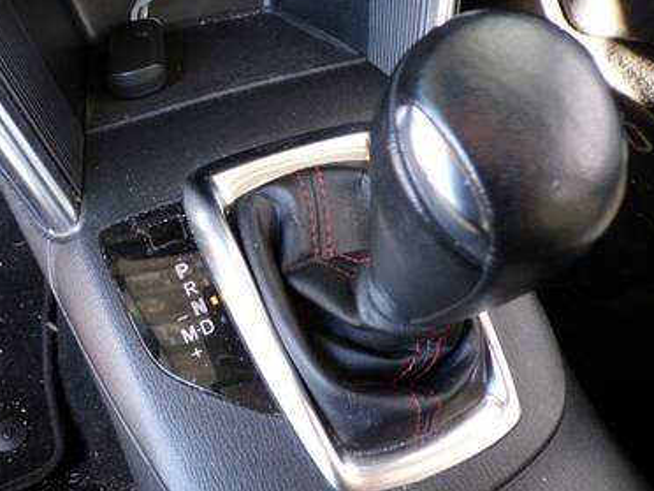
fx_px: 586
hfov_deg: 58.1
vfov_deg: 45.4
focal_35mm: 31
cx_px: 281
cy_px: 275
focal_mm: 4.3
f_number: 3
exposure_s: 1/34
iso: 200
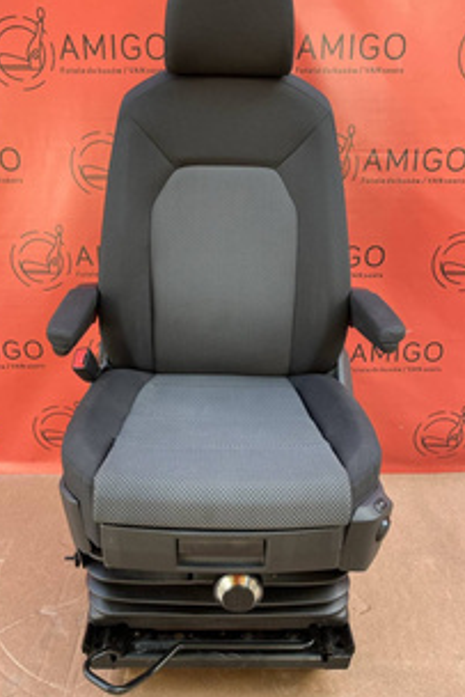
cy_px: 330
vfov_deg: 58.7
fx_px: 619
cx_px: 220
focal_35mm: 32
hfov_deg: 41.1
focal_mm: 5.1
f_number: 1.6
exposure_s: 1/121
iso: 50
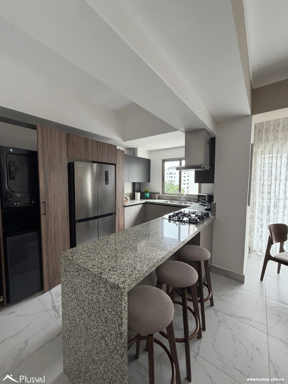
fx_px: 155
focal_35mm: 14
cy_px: 192
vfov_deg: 102.1
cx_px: 144
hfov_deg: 85.7
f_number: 2.2
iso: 200
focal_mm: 2.22
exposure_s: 1/121
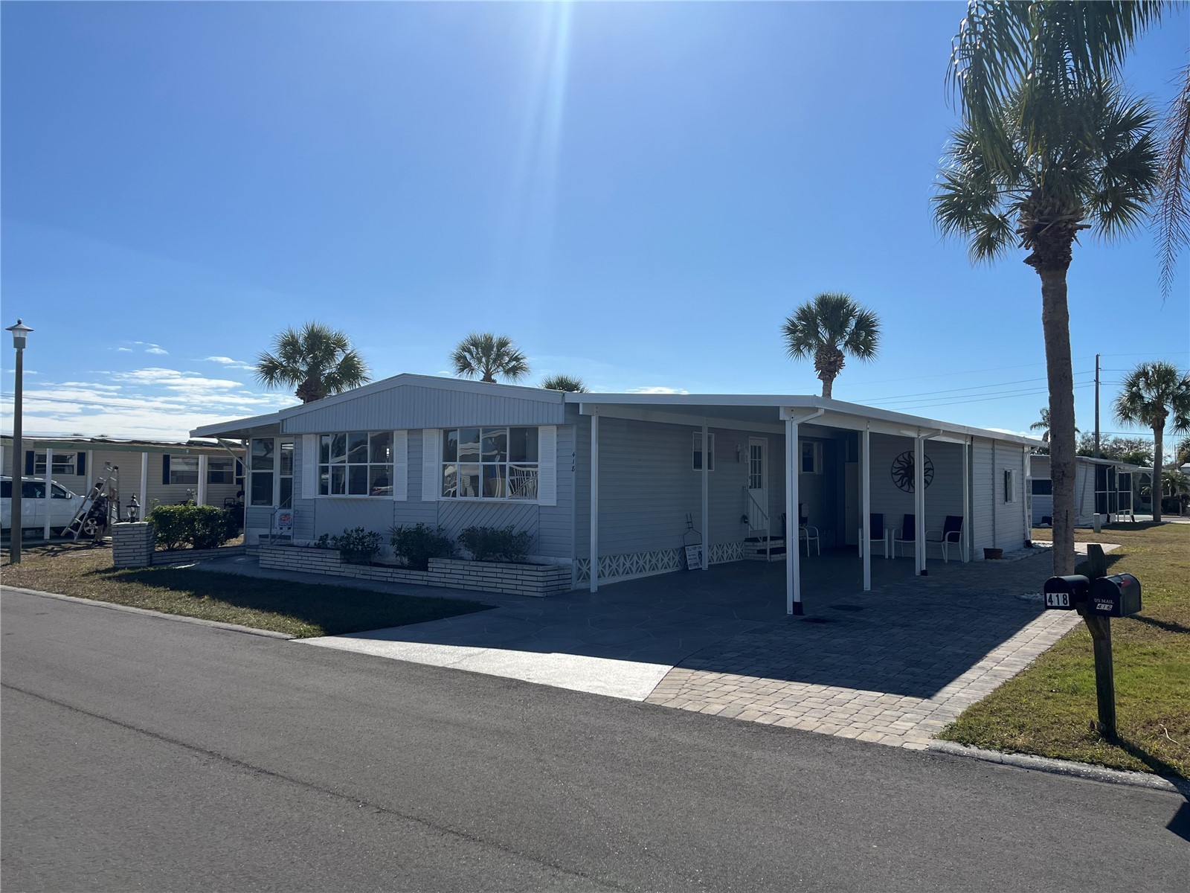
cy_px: 446
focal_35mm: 26
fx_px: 894
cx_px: 595
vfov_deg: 53.1
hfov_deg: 67.3
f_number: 1.6
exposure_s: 1/7353
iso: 50
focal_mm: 5.1
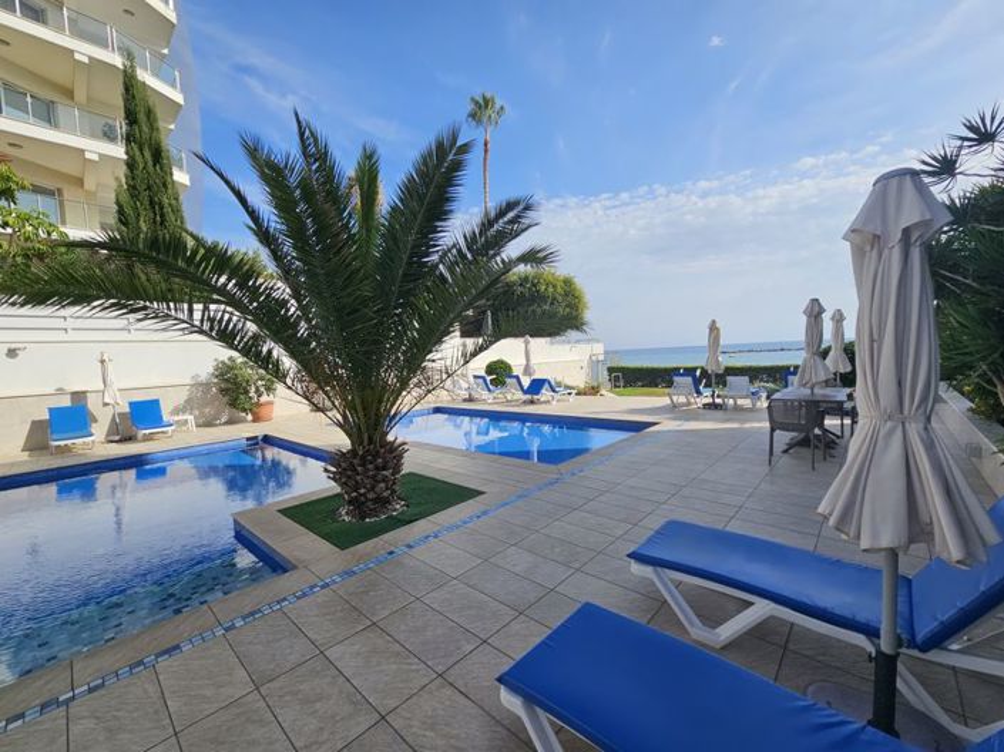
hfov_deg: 106.2
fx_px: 377
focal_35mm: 13
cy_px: 376
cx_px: 502
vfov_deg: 89.9
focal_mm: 2.2
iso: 50
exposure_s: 1/3168
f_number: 2.2
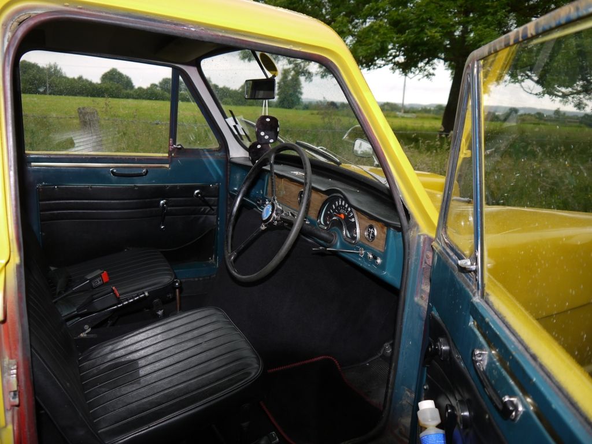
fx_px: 513
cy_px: 222
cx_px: 296
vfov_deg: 46.8
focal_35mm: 30
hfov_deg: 60.0
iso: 100
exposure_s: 1/125
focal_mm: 15
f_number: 3.6
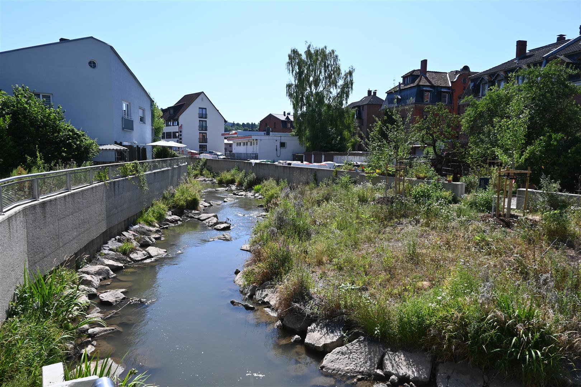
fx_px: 387
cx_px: 290
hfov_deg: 73.7
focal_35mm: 24
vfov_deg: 53.1
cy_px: 194
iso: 100
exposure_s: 1/320
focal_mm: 16
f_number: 6.3
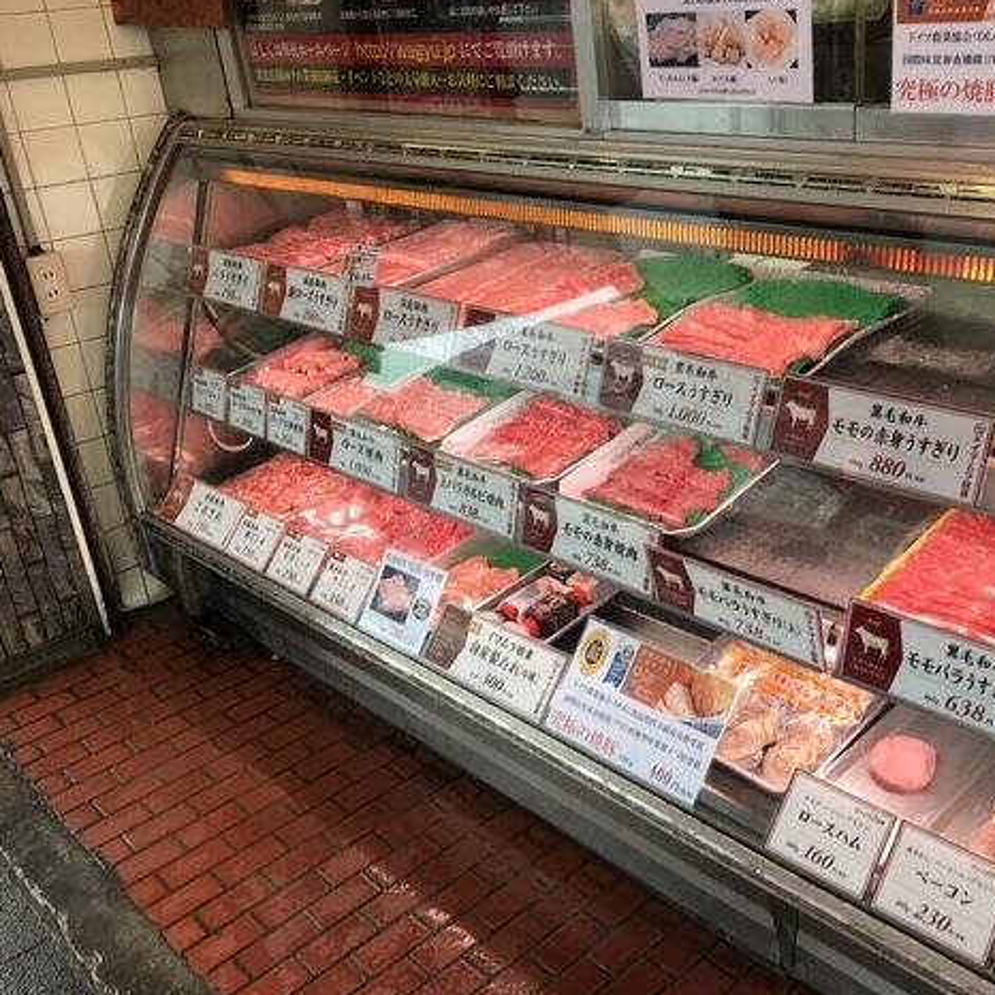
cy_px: 504
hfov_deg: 47.8
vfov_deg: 48.4
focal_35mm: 34
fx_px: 1106
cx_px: 647
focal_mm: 3.99
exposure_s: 1/40
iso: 25
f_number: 1.8
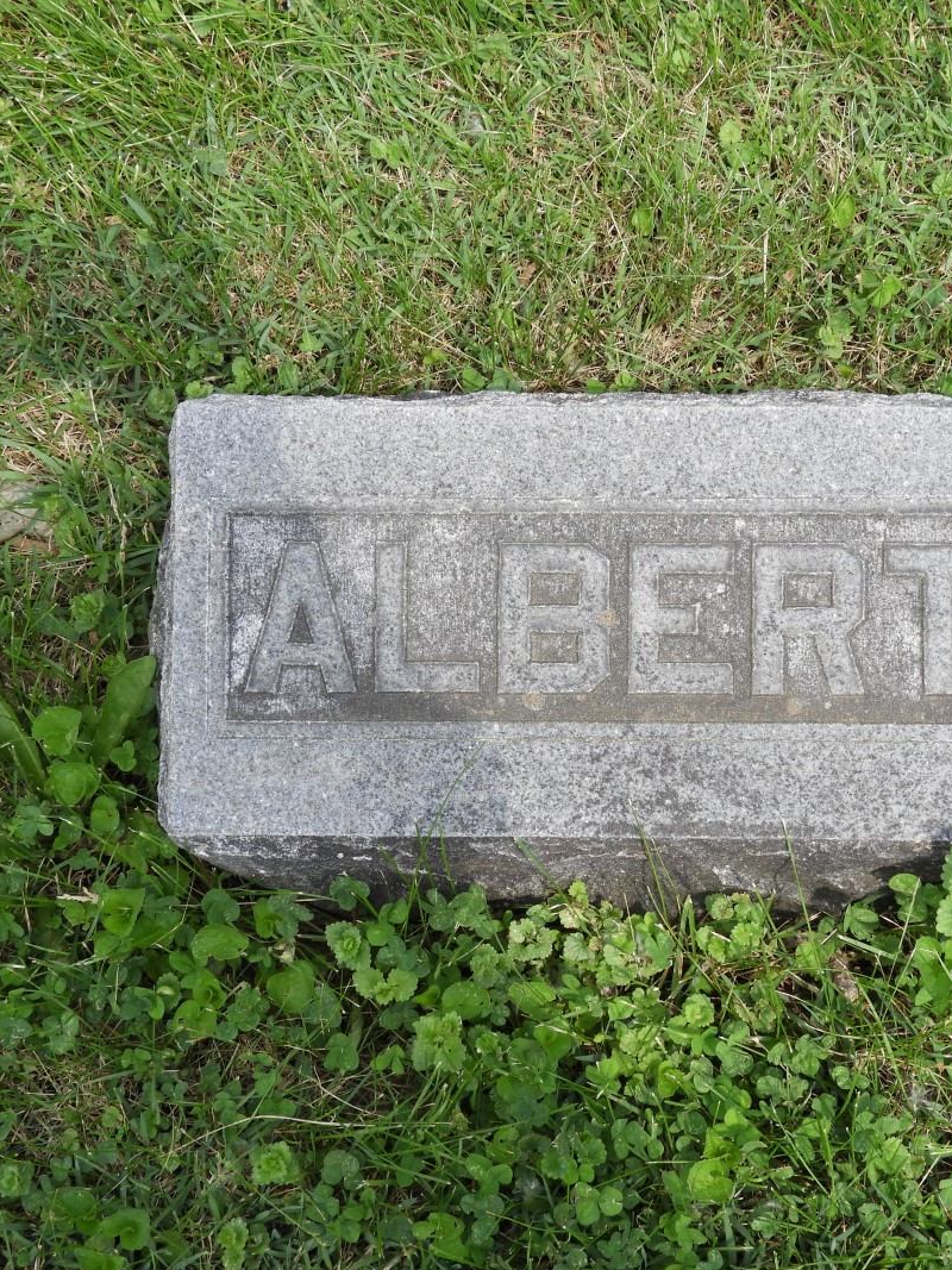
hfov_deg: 26.9
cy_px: 642
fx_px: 1981
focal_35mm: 54
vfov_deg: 35.5
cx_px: 607
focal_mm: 7.2
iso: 100
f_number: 3.8
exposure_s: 1/400
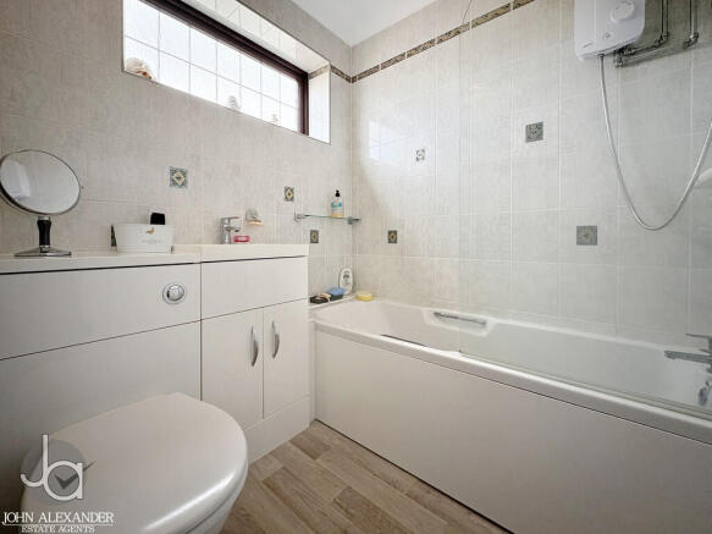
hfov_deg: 102.1
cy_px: 267
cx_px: 356
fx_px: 288
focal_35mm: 14
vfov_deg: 85.7
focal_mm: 2.22
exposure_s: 1/99
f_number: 2.2
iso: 125
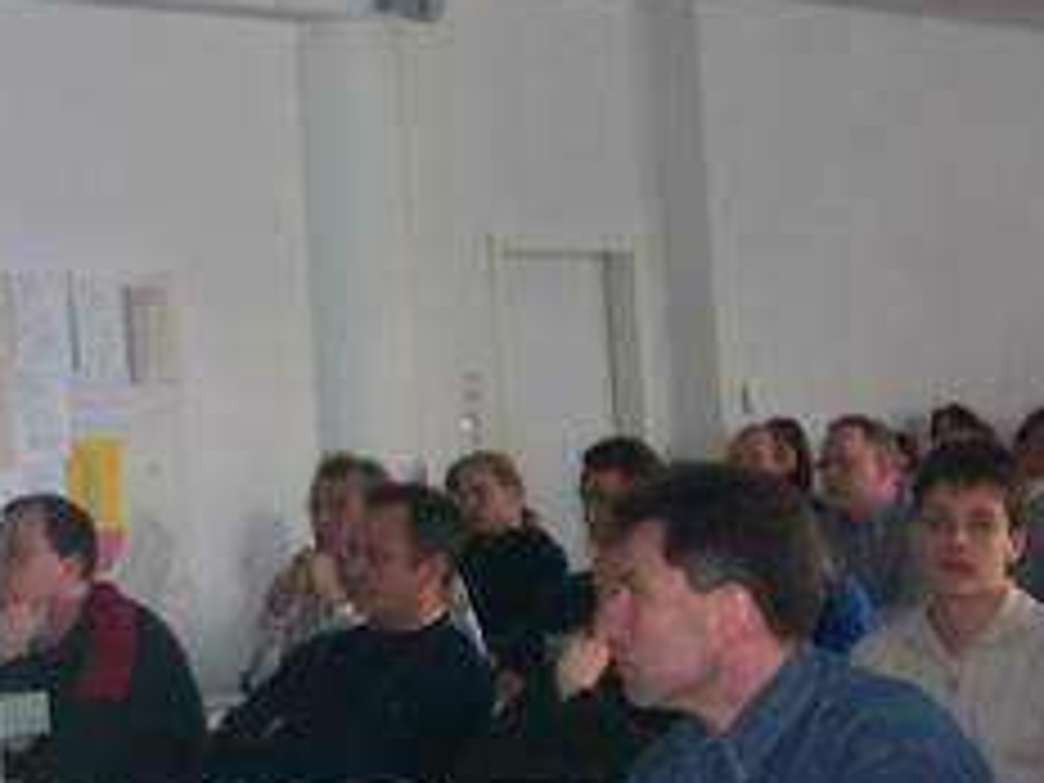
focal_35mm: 102
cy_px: 306
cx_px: 346
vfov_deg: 14.5
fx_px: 3076
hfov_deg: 19.2
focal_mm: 7.6
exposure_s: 1/60
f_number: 2.6
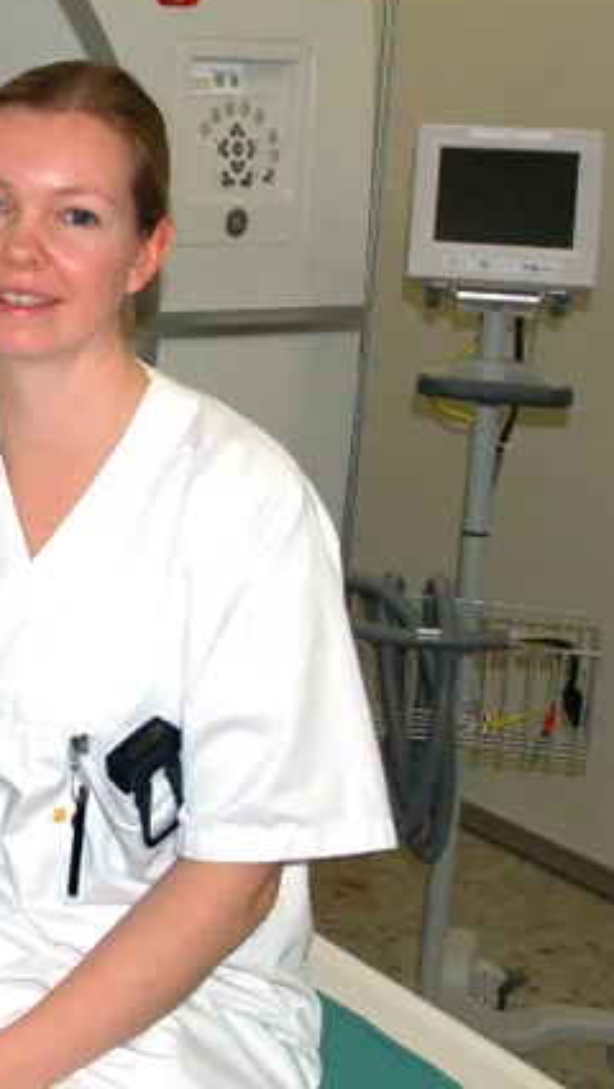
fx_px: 2110
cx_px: -391
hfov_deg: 15.0
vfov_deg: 28.8
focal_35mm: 73
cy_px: 363
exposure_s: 1/60
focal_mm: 22
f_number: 3.8
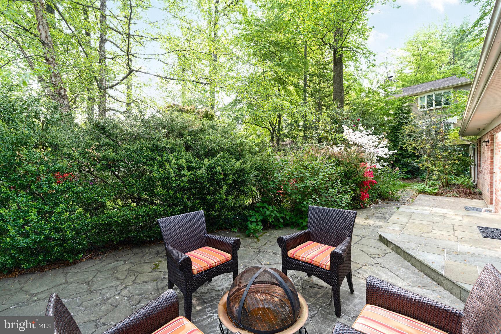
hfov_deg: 96.7
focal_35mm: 16
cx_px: 250
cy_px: 167
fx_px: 223
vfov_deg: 73.7
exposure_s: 1/40
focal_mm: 16
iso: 200
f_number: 8
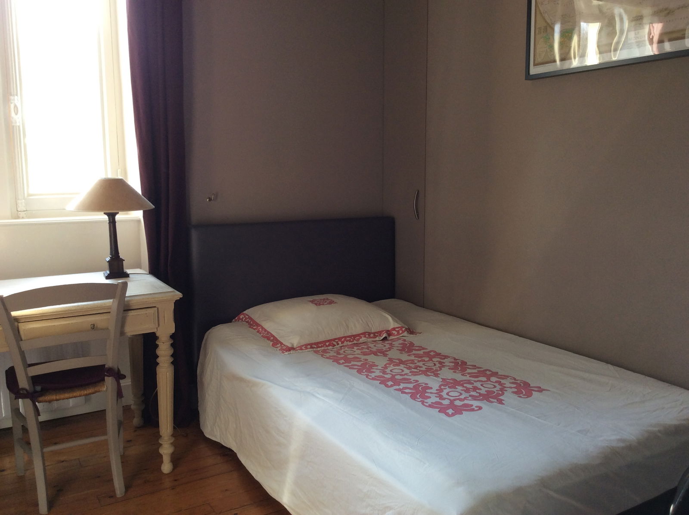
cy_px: 258
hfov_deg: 56.9
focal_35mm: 32
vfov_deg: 44.1
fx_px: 636
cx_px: 344
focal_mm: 3.3
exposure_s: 1/24
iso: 40
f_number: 2.4
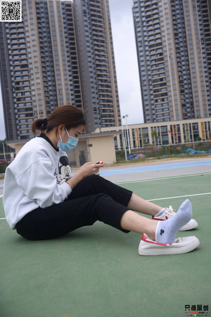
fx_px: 307
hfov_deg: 37.9
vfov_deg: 54.4
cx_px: 106
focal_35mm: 35
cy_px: 158
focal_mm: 35
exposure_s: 1/500
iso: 125
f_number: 5.6
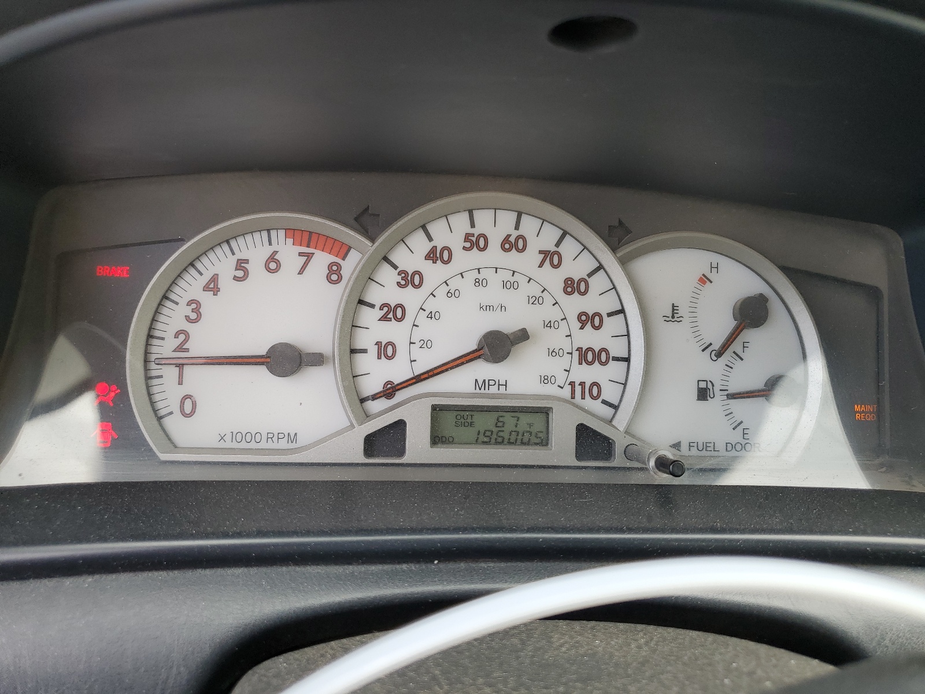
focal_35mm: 26
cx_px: 462
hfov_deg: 67.3
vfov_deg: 53.1
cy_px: 347
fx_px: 695
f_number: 1.5
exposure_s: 1/120
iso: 51
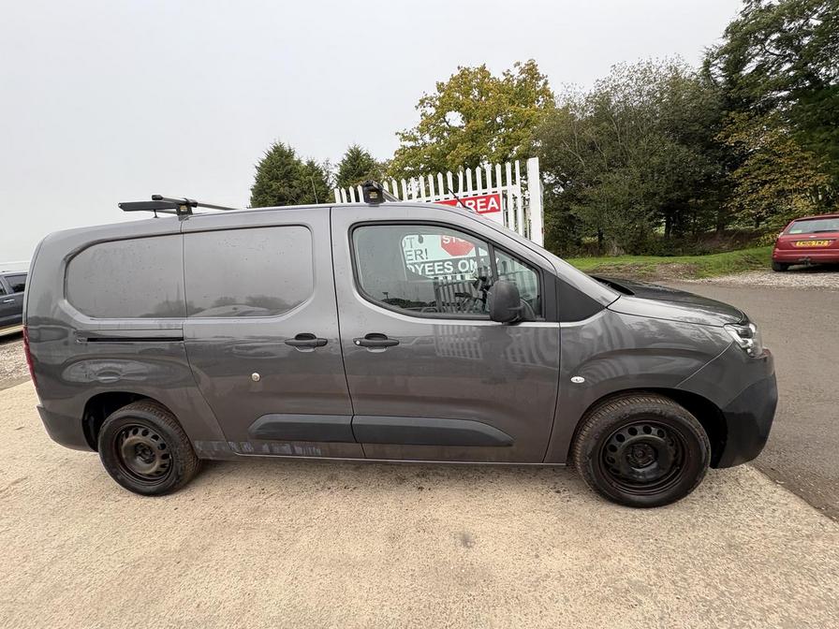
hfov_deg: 102.1
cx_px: 420
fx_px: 339
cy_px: 314
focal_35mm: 14
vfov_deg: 85.7
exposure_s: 1/241
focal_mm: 2.22
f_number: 2.2
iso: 40
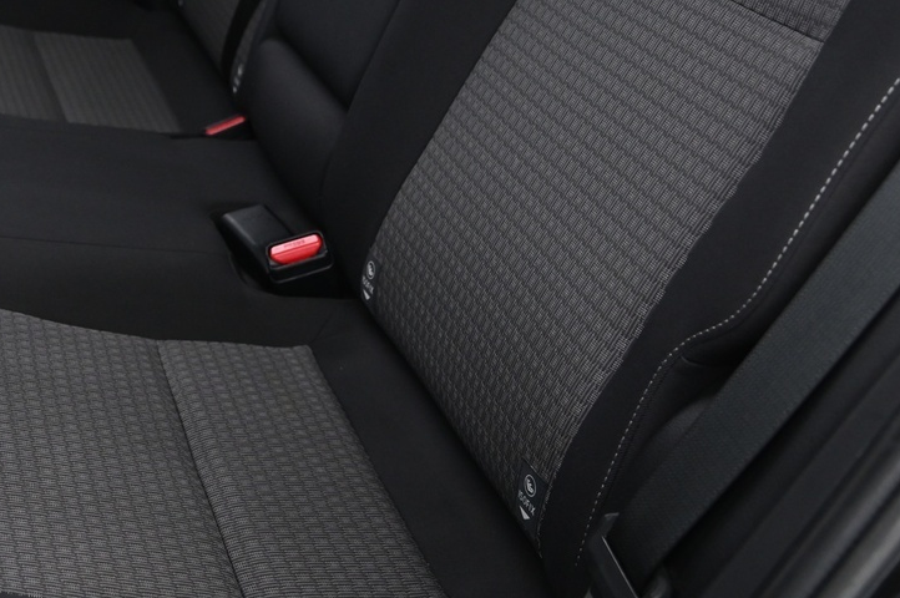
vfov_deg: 24.6
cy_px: 115
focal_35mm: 54
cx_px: 141
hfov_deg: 35.3
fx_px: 1349
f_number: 4
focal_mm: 24
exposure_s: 1/13
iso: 2000
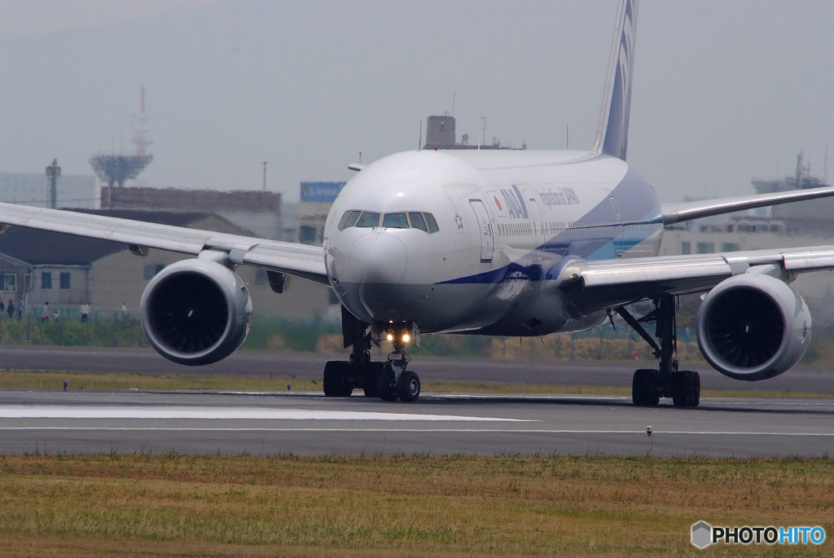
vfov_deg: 2.2
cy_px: 279
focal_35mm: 630
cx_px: 417
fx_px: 14609
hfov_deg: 3.3
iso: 500
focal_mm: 420
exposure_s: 1/750
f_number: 14
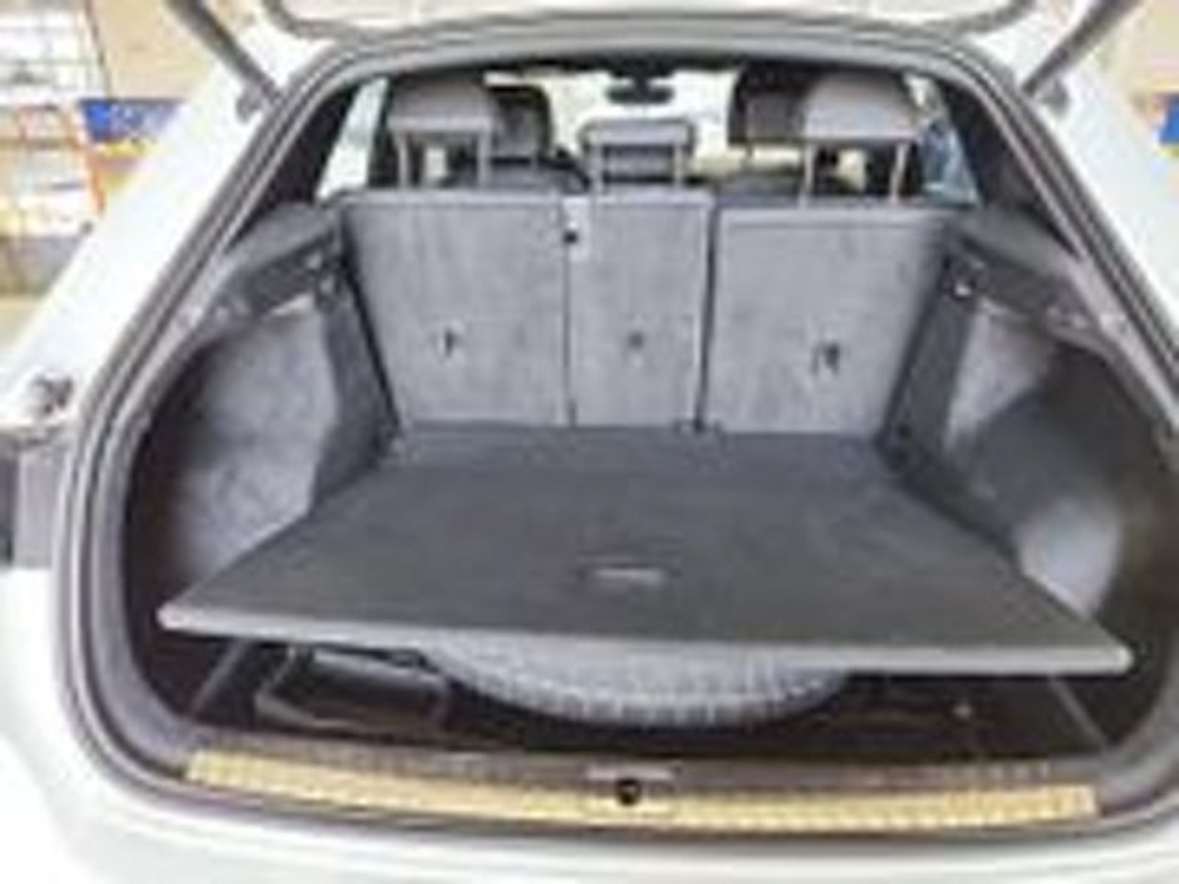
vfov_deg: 58.9
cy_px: 442
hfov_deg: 73.9
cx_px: 590
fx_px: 783
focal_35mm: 23
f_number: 1.8
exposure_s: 1/59
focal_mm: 5.4
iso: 268
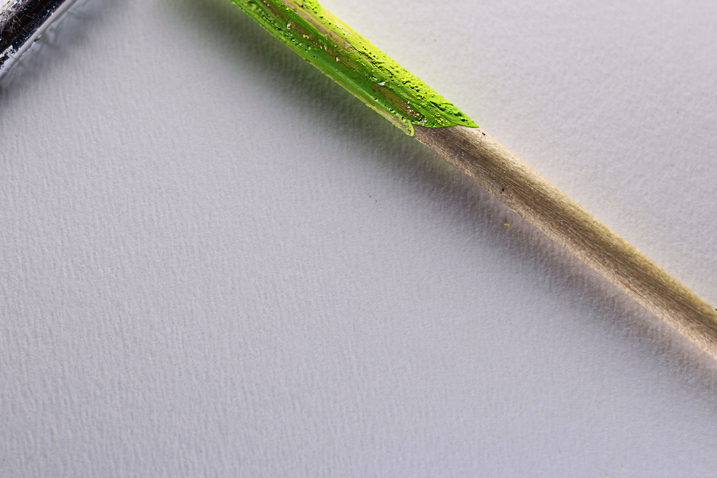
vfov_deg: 10.8
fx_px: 2529
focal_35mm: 127
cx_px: 260
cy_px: 116
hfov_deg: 16.1
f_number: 2.8
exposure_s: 1/200
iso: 100
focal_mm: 50
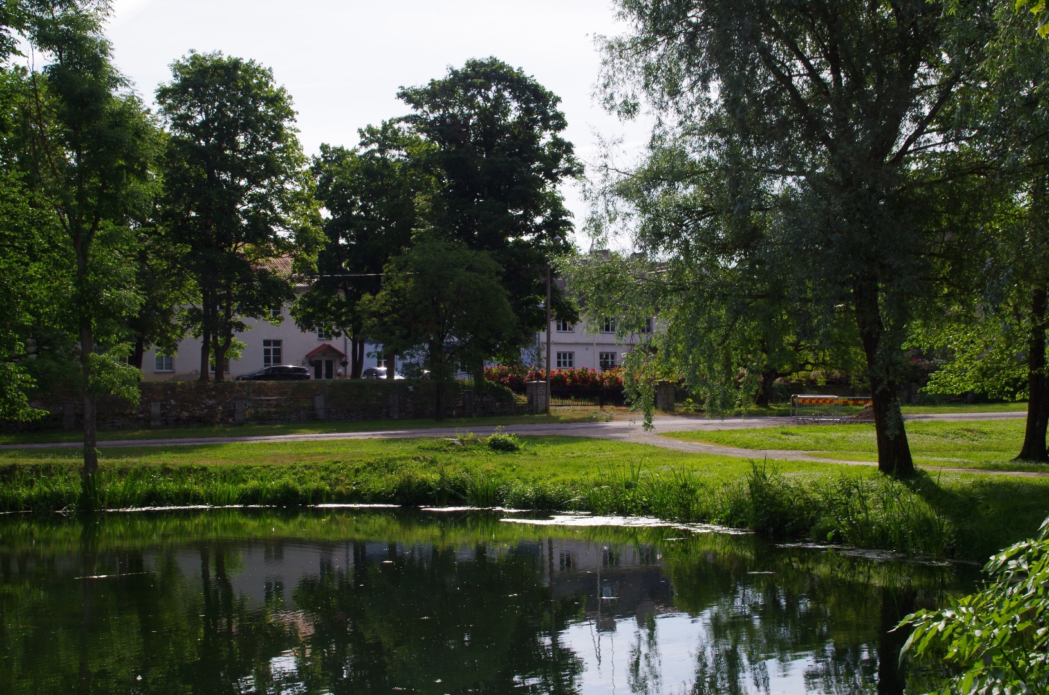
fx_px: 1745
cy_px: 348
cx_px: 524
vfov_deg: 22.5
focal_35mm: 60
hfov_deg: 33.5
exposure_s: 1/200
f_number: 13
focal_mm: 40
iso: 200
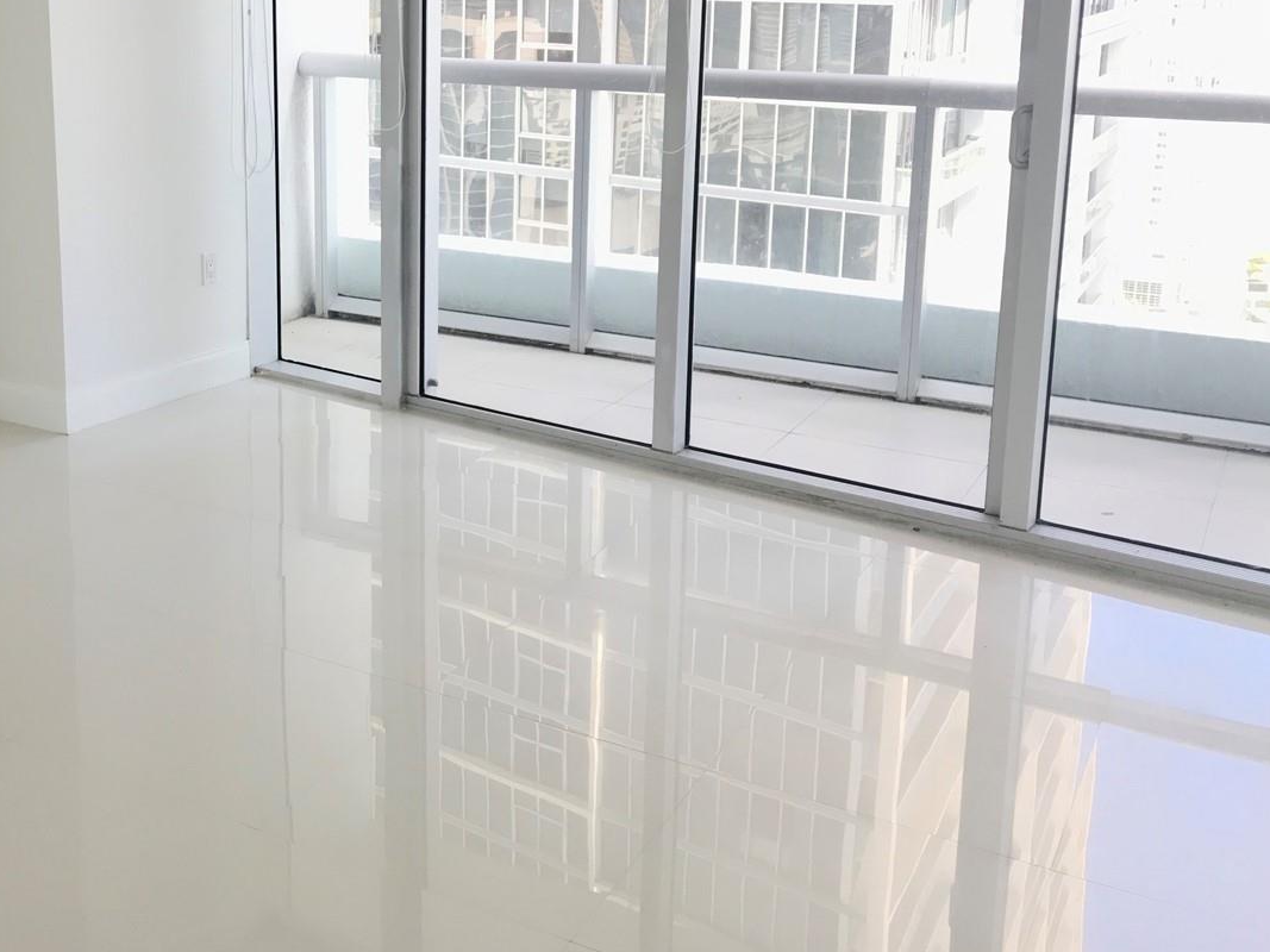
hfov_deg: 43.9
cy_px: 267
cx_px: 387
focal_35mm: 42
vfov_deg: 33.8
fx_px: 1541
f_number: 1.8
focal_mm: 3.99
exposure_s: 1/120
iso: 32
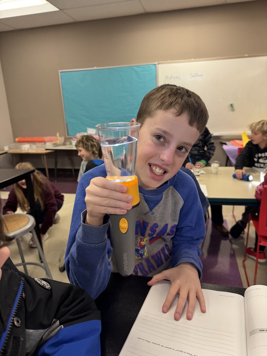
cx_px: 134
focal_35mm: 24
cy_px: 178
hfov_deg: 56.8
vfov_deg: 71.6
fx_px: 247
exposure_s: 1/60
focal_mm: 6.76
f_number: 1.78
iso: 250
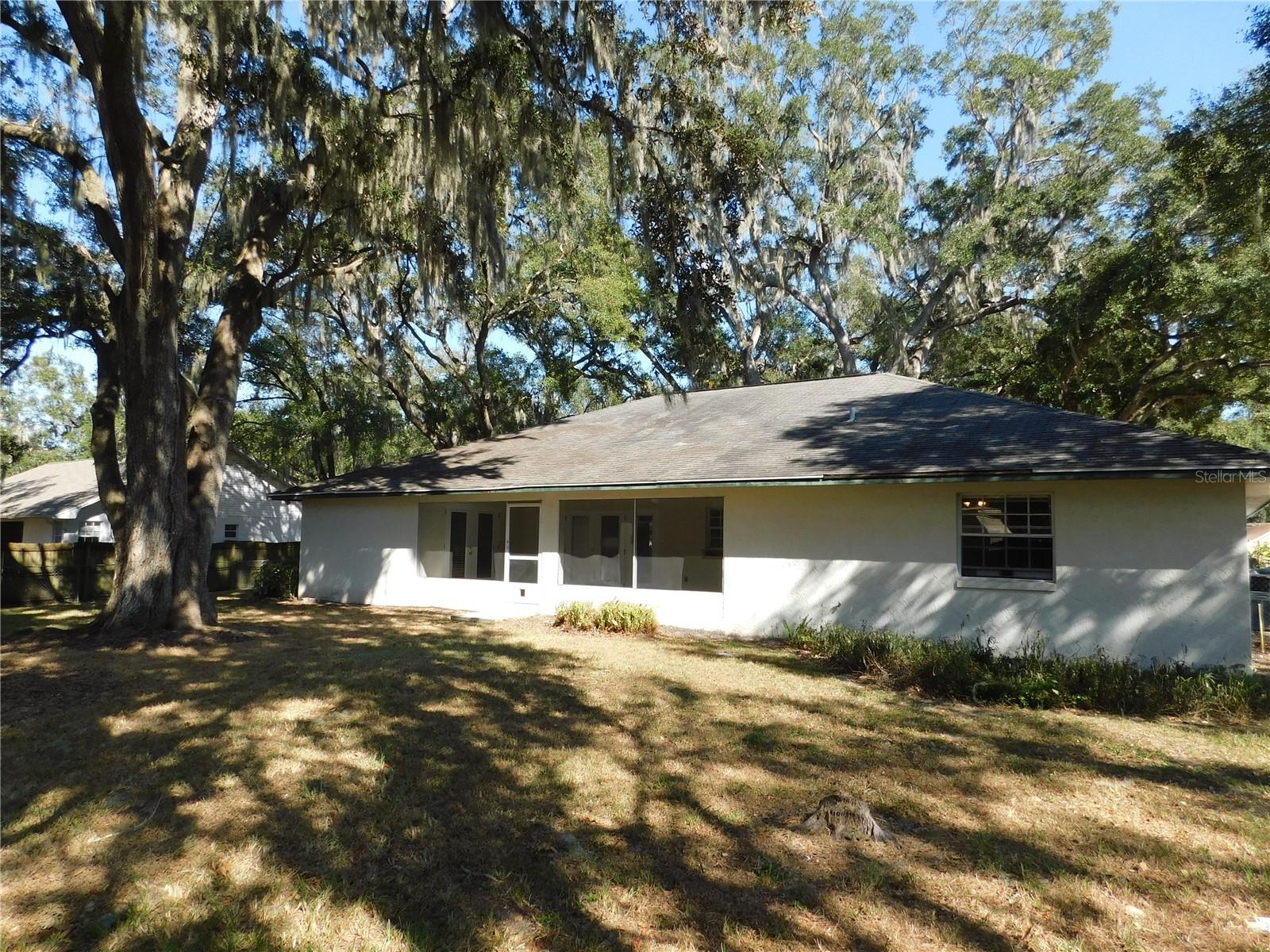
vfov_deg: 58.9
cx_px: 635
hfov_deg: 73.9
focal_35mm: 23
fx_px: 844
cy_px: 476
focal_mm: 4
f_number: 3
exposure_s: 1/640
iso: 125
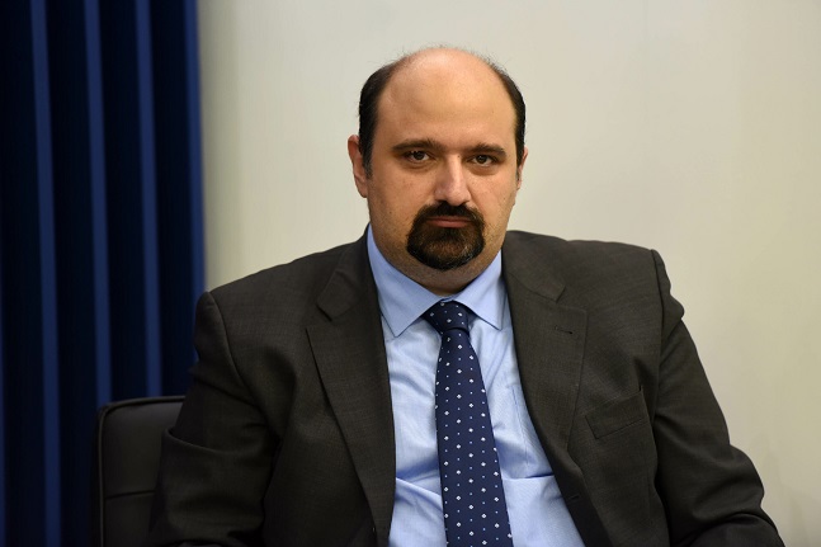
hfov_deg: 10.3
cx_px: 410
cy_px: 274
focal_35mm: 200
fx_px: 4560
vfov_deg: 6.9
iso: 1600
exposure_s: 1/250
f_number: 3.2
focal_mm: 200
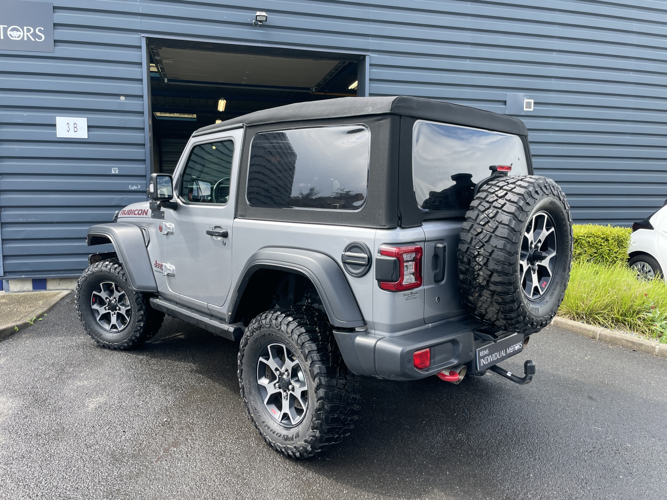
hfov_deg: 67.3
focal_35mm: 26
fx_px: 501
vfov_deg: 53.1
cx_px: 334
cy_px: 250
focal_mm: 4.2
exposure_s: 1/465
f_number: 1.6
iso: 32
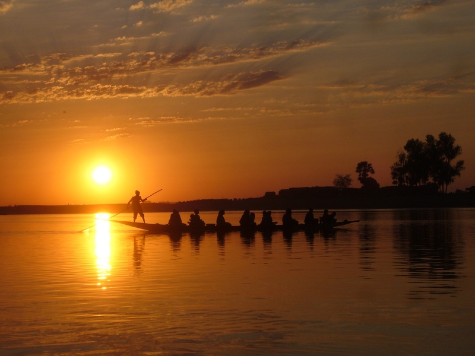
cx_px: 238
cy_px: 178
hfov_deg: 19.3
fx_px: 1400
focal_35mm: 102
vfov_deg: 14.5
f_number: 5.6
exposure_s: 1/800
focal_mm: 16.8
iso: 80
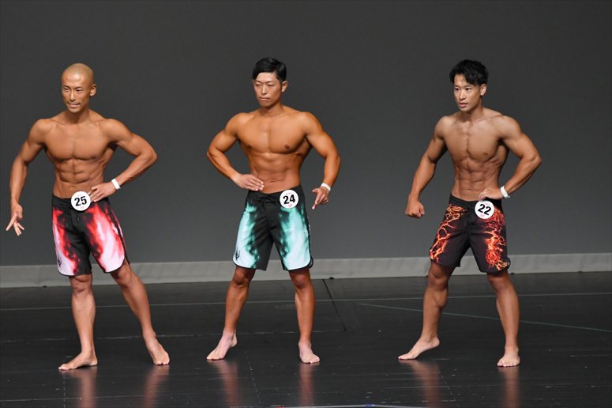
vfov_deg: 4.4
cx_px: 306
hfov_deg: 6.5
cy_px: 204
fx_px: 5352
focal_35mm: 315
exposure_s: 1/400
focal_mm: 210
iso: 4000
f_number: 5.6
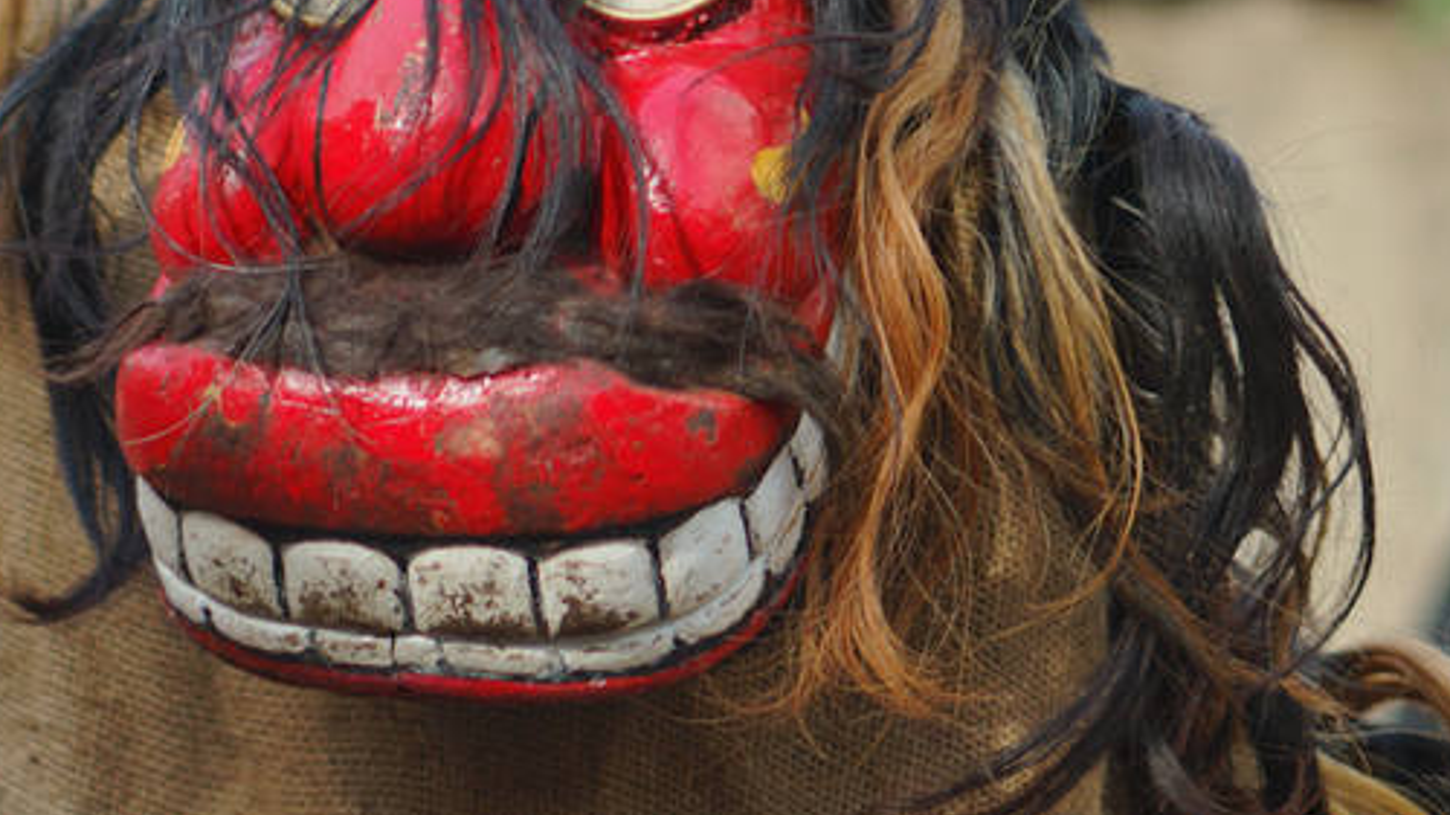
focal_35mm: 201
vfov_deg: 6.0
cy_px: 703
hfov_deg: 10.7
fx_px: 7726
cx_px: 304
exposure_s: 1/250
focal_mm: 50
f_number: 1.8
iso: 100
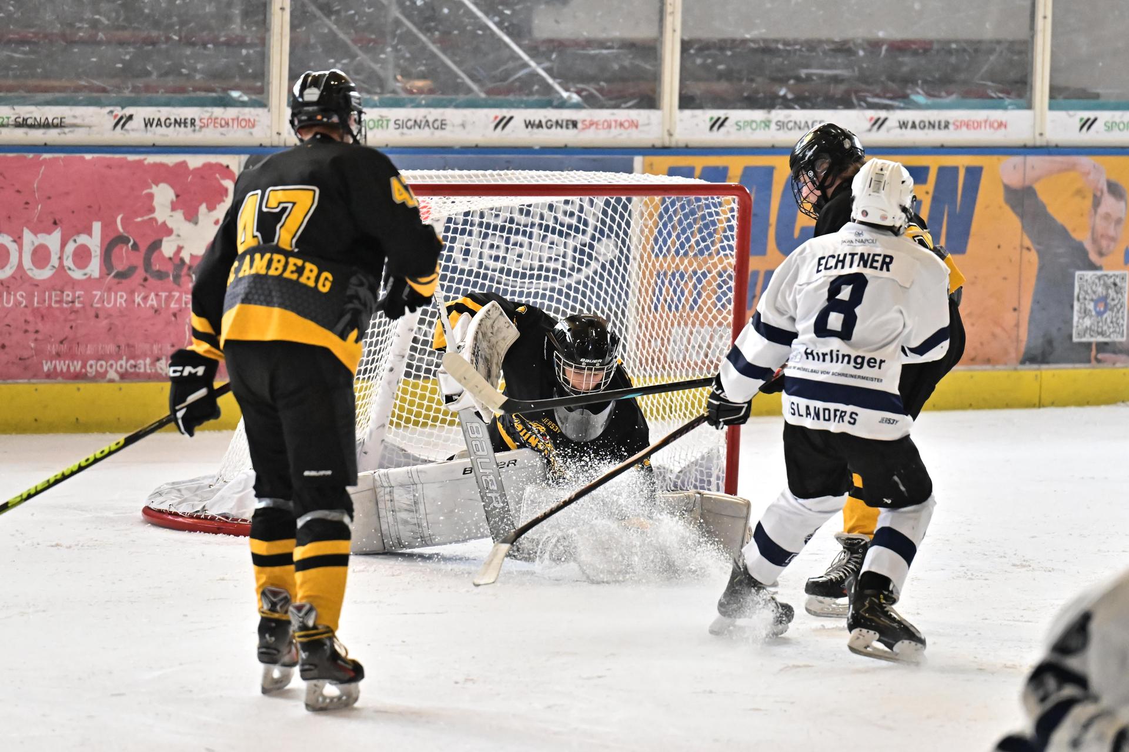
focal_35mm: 300
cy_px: 376
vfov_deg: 4.6
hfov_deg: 6.9
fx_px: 9405
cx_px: 564
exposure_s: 1/1600
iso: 4000
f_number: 2.8
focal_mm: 200
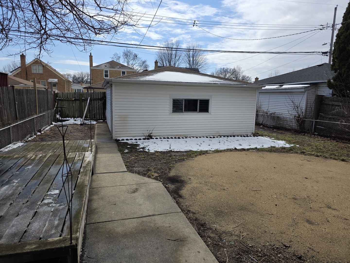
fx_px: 233
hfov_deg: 73.9
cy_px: 132
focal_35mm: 23
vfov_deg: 58.9
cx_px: 175
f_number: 1.7
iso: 64
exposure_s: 1/7944
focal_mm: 6.3
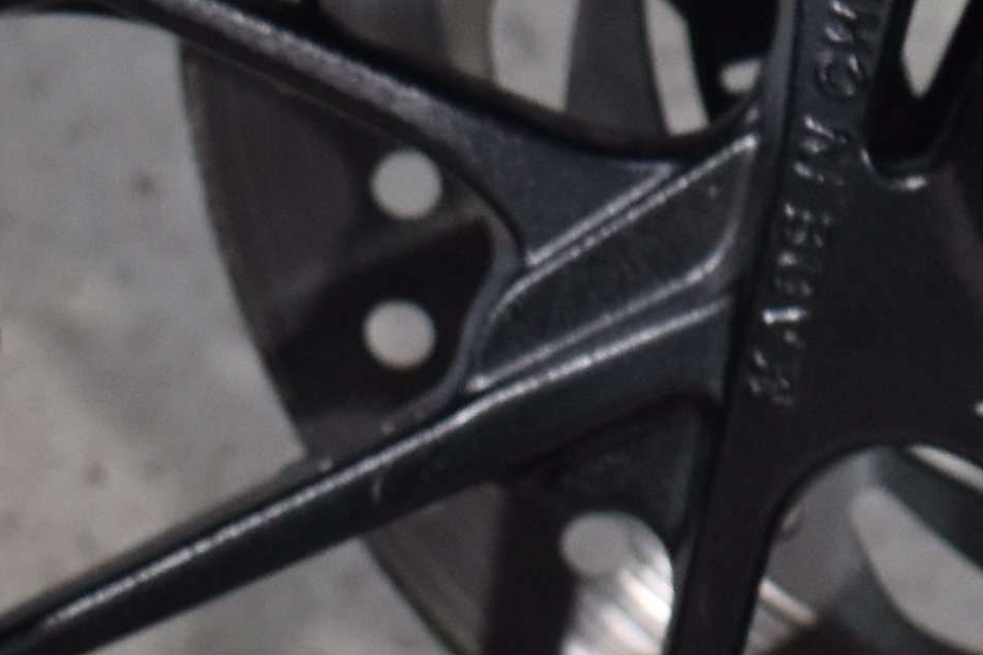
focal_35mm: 249
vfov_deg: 5.5
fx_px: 6800
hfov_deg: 8.1
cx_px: 1410
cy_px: 83
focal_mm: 26
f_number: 4
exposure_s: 1/50
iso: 800
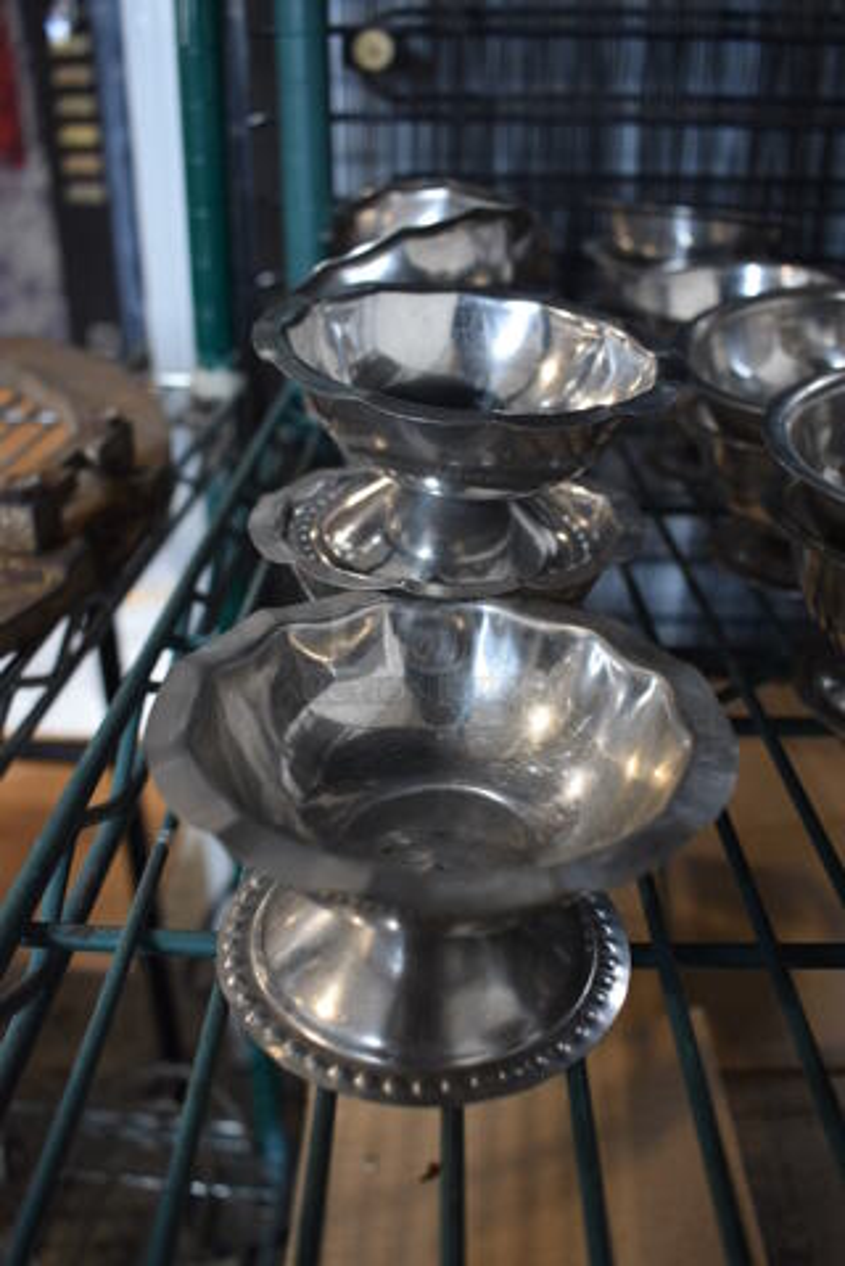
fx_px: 1055
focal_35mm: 30
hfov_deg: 43.7
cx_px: 422
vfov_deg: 61.9
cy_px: 633
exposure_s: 1/60
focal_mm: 20
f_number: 5
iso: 800
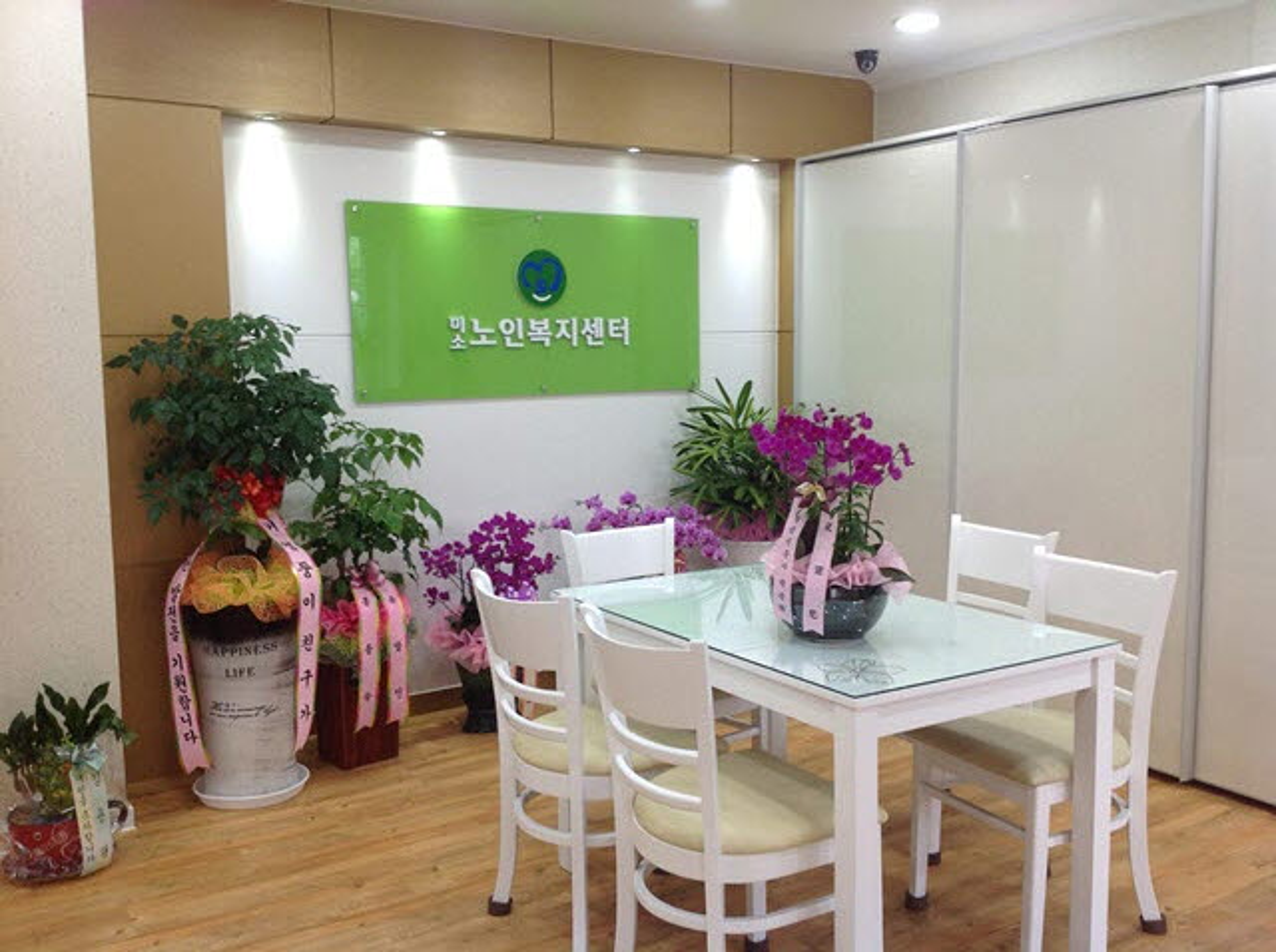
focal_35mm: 35
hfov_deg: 52.7
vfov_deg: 40.6
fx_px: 1288
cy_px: 476
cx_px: 638
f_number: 2.4
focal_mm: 4.28
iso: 64
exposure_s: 1/40
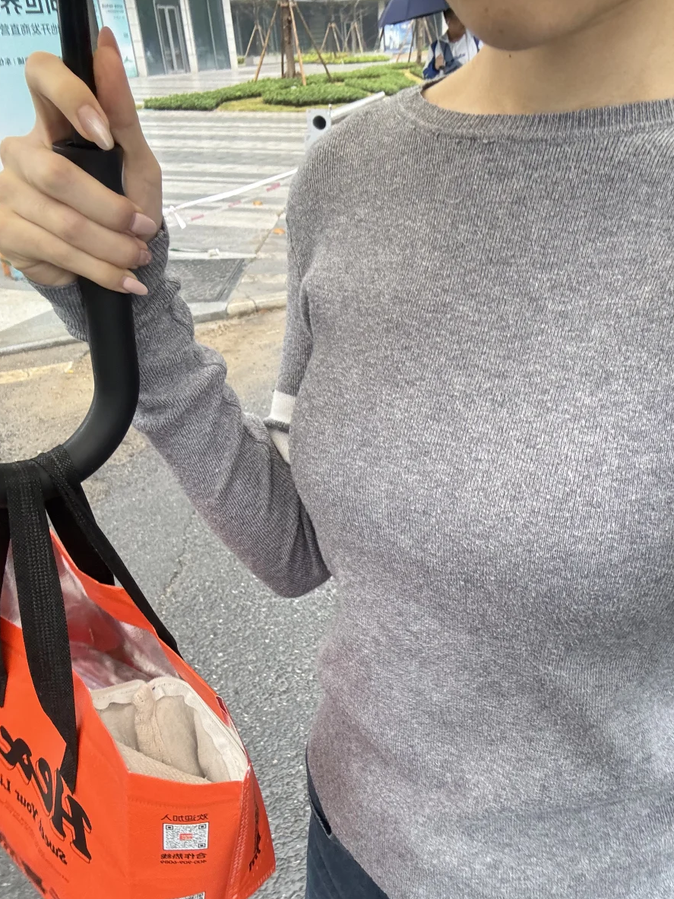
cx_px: 405
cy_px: 502
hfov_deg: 49.4
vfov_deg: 63.3
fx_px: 727
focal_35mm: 28
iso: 80
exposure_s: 1/102
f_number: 1.9
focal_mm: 2.69
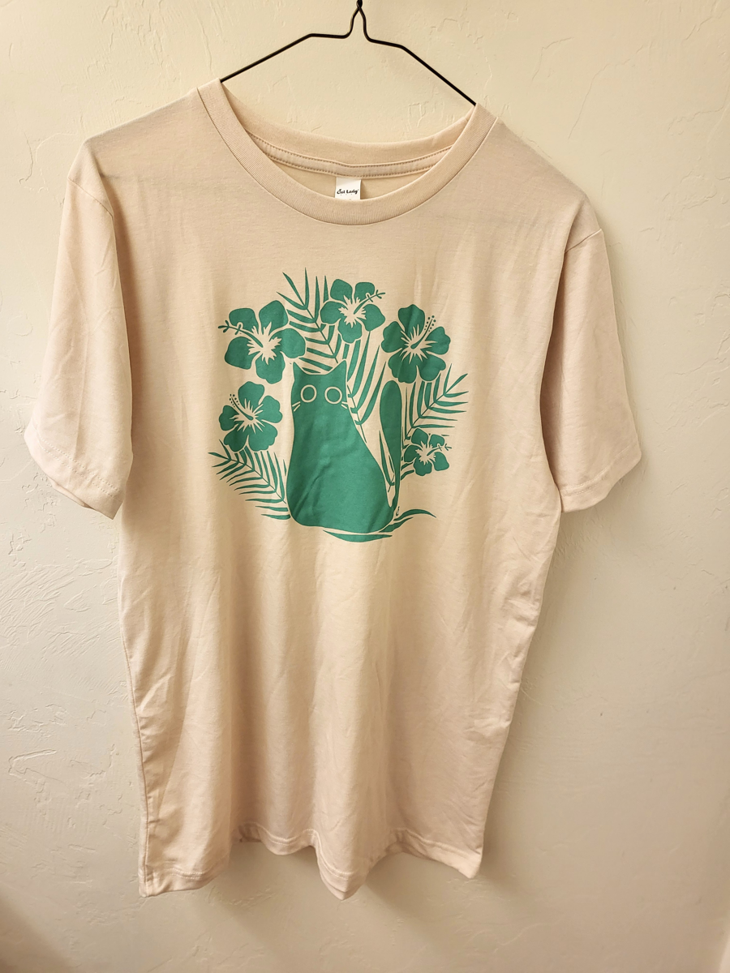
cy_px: 486
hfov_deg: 53.1
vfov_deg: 67.3
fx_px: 731
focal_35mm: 26
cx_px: 365
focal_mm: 4.25
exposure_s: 1/120
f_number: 1.8
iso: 125
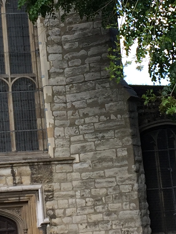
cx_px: 26
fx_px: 868
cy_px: 42
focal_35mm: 128
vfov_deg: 15.3
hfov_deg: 11.5
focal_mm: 4.15
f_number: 2.2
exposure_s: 1/439
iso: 32
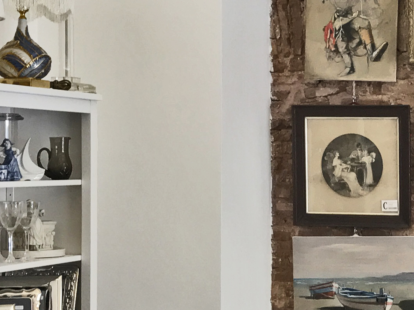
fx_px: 1268
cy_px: 172
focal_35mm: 106
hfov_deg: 18.0
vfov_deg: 14.0
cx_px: 430
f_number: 1.8
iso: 40
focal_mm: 3.99
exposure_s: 1/33
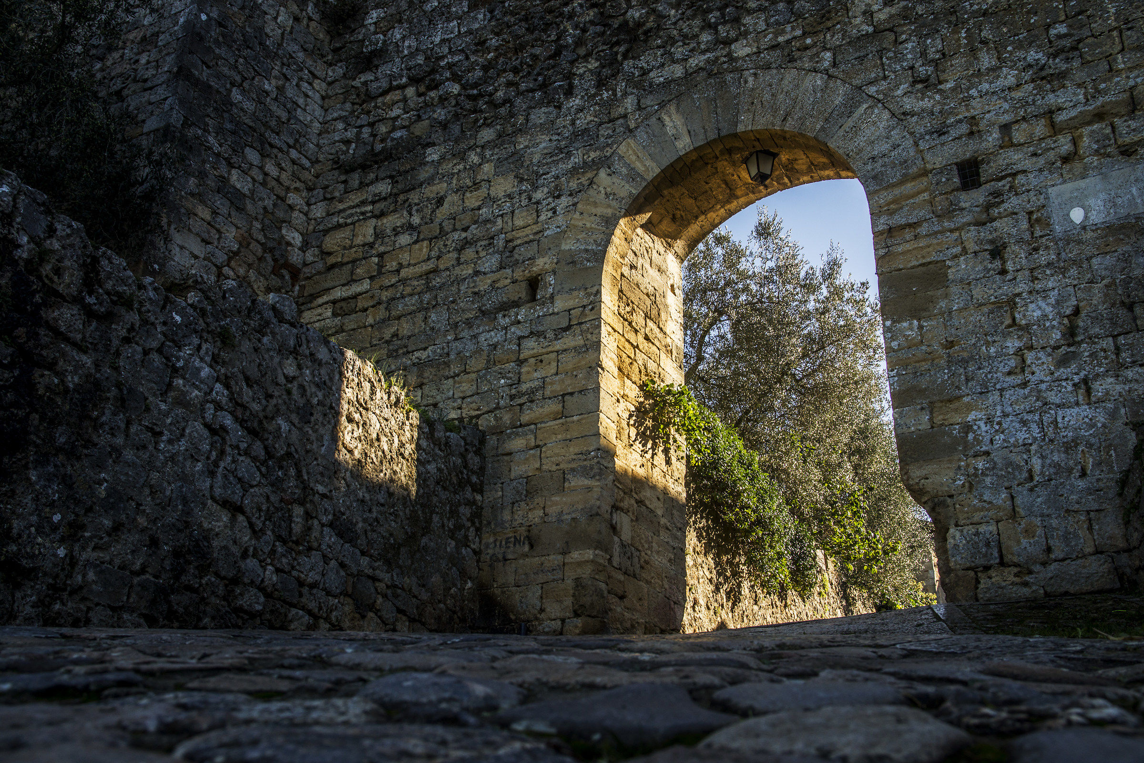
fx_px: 1239
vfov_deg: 34.2
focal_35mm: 39
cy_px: 382
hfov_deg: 49.6
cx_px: 572
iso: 100
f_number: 6.3
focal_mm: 26
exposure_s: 1/60
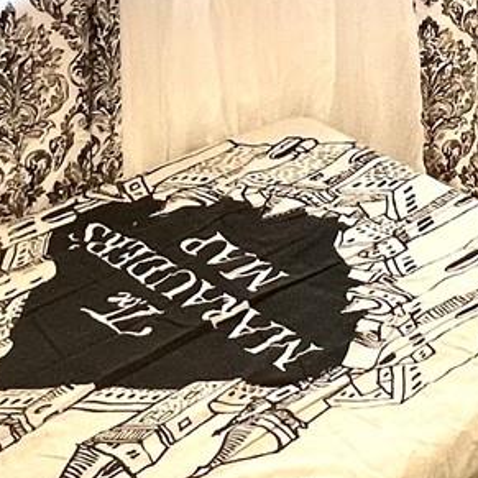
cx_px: 383
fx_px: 1265
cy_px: -36
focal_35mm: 81
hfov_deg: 21.1
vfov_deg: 20.5
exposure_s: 1/120
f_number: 1.8
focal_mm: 1.57
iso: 125
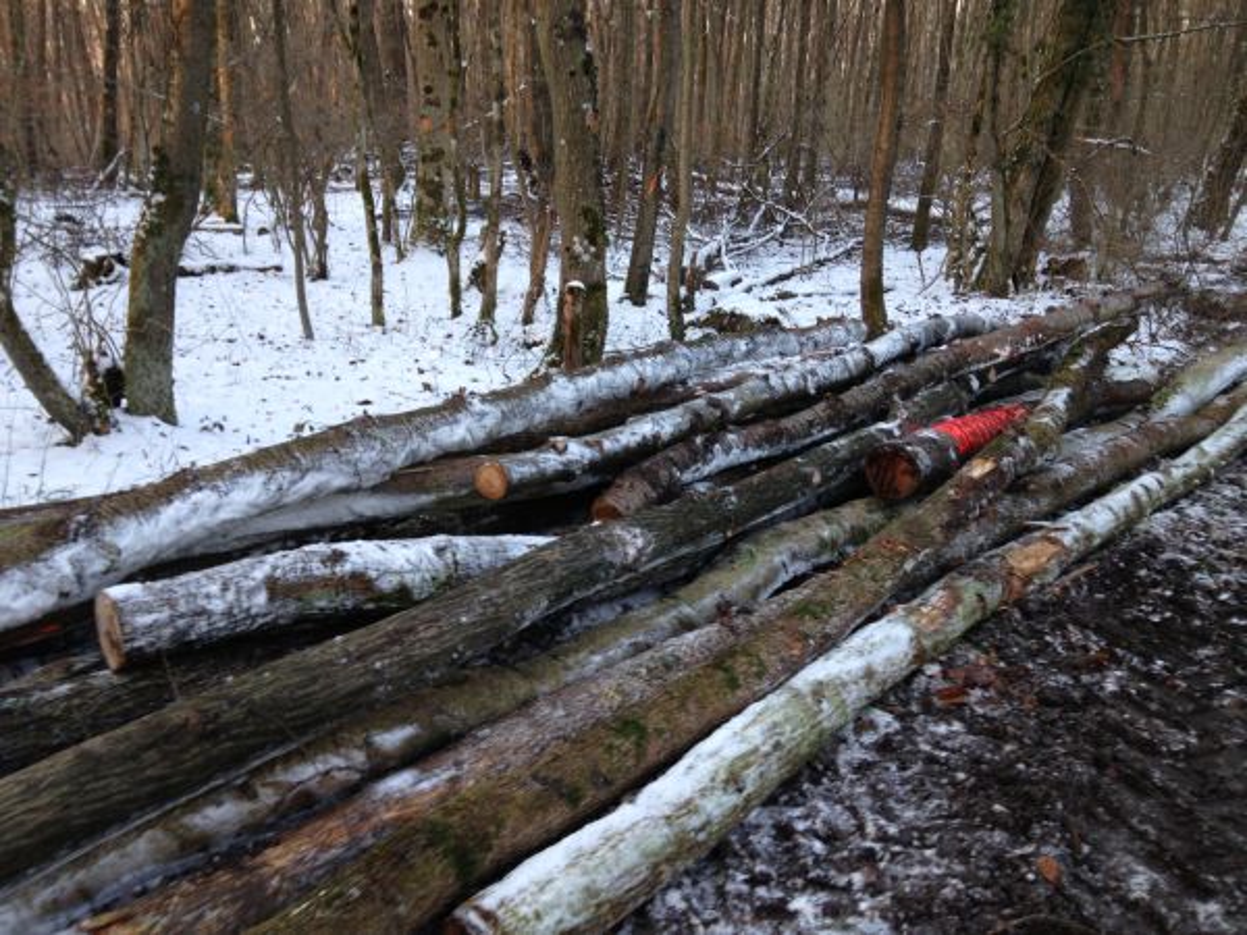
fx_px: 1189
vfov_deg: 42.9
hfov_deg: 55.4
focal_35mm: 33
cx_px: 624
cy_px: 468
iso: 50
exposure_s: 1/40
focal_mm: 4.13
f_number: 2.4
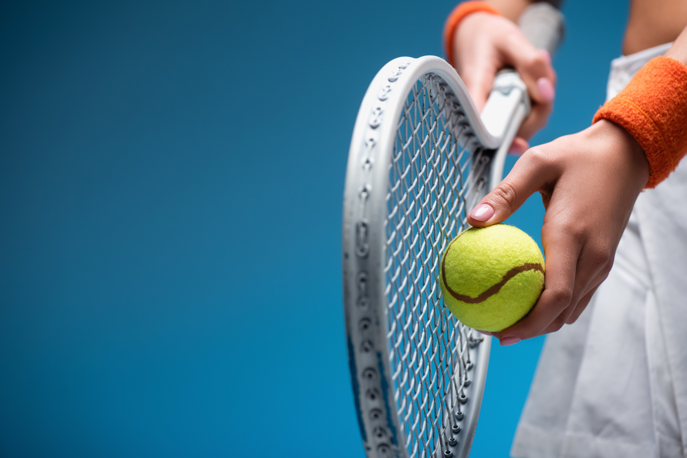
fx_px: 2004
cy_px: 229
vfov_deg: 13.1
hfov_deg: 19.5
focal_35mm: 105
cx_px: 344
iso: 200
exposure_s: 1/200
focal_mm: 105
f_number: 6.3
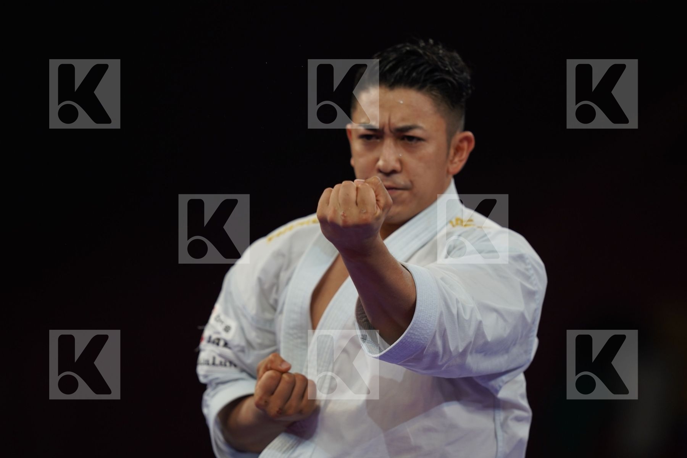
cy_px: 229
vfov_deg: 3.4
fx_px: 7633
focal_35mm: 400
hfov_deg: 5.2
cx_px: 344
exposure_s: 1/500
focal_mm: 400
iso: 640
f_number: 2.8
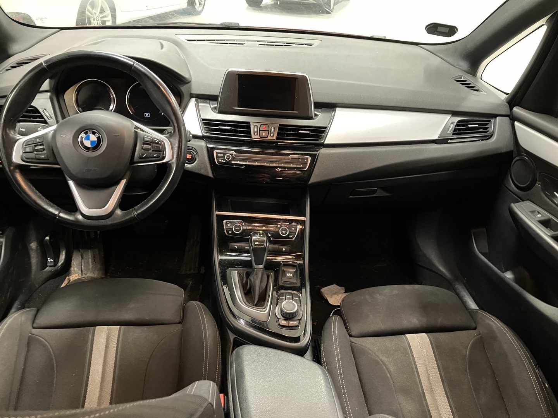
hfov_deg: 63.4
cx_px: 279
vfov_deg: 49.7
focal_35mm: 28
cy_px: 209
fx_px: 451
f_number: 1.8
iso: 640
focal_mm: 3.99
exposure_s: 1/30
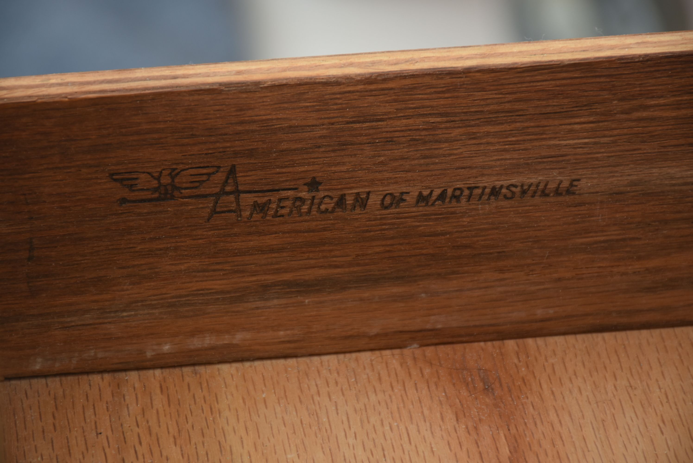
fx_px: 4046
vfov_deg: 6.6
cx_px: 346
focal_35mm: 210
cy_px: 232
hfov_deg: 9.8
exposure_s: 1/160
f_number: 8
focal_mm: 140
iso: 200
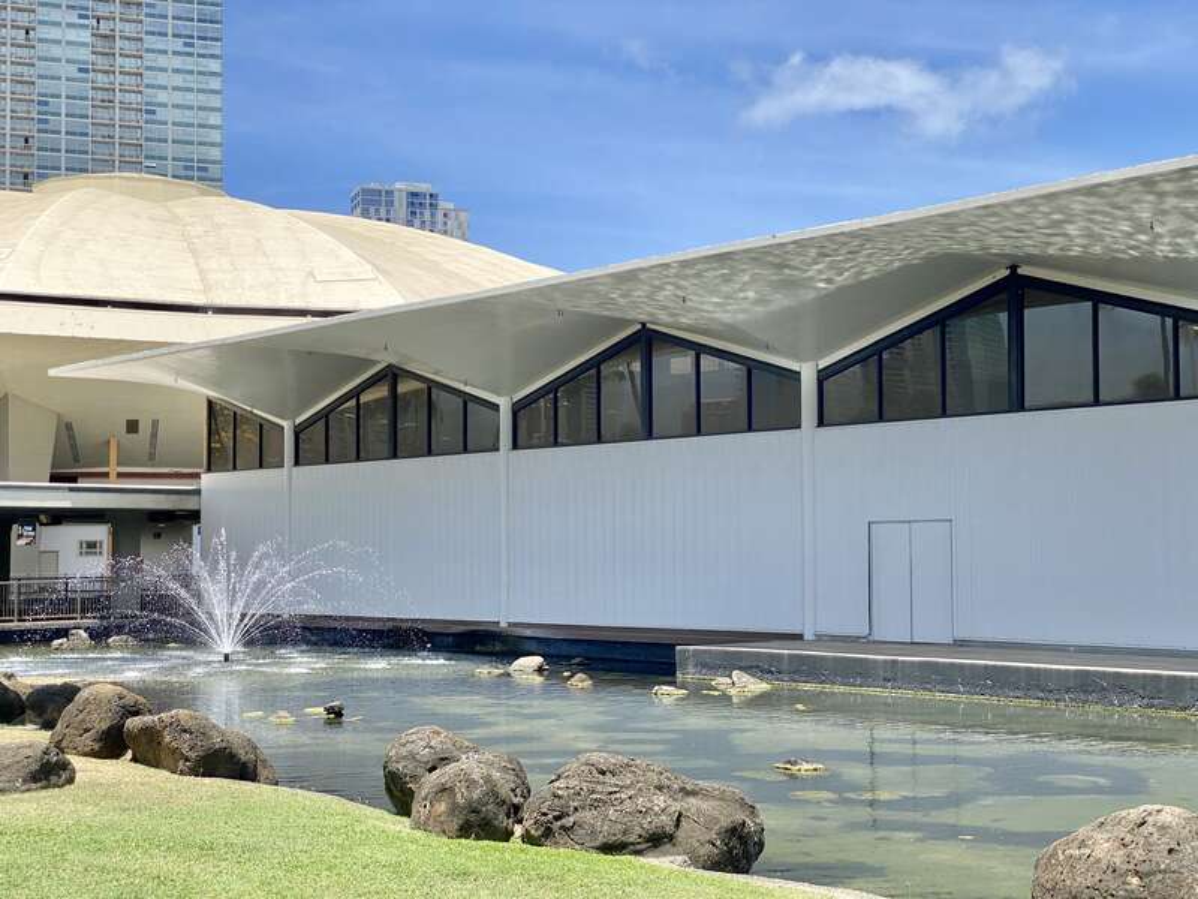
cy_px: 450
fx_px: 1800
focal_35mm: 52
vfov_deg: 28.0
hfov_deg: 36.8
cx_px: 599
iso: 20
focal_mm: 6
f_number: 2
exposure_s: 1/1295
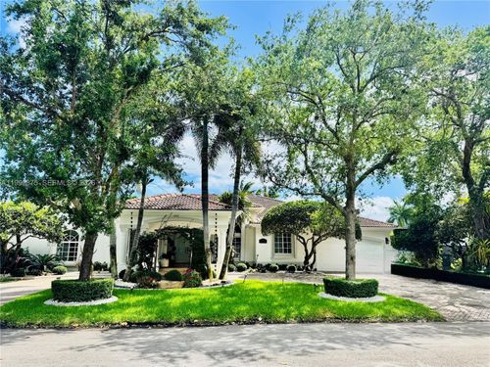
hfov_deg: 71.6
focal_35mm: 24
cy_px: 184
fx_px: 340
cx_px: 245
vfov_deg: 56.8
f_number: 1.78
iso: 80
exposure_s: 1/2710
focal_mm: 6.76
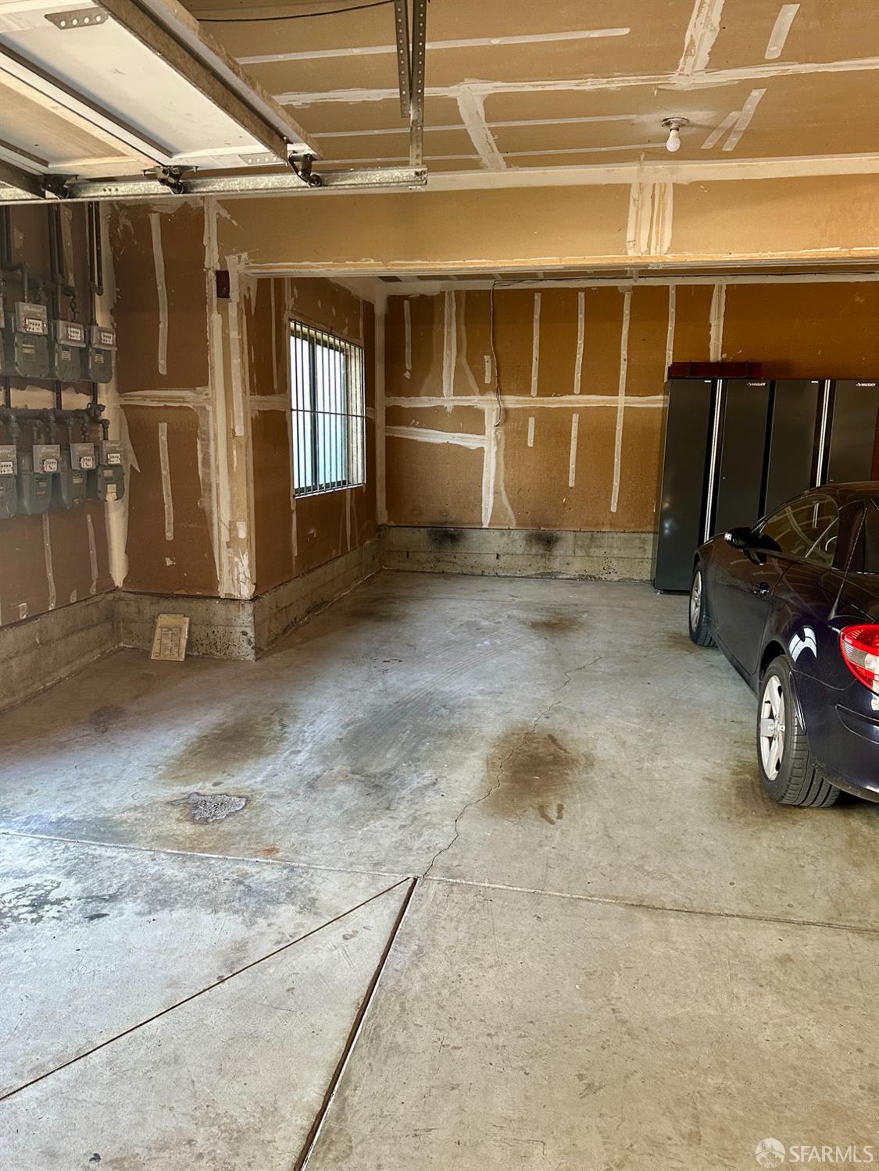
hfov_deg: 56.8
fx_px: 813
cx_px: 440
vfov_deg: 71.6
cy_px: 586
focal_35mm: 24
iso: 250
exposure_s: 1/60
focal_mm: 6.86
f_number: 1.78
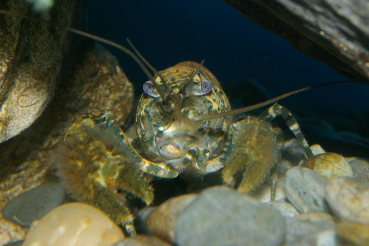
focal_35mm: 82
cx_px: 184
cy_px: 123
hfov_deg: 24.6
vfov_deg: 16.5
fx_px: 845
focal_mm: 55
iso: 400
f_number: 16
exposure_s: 1/60
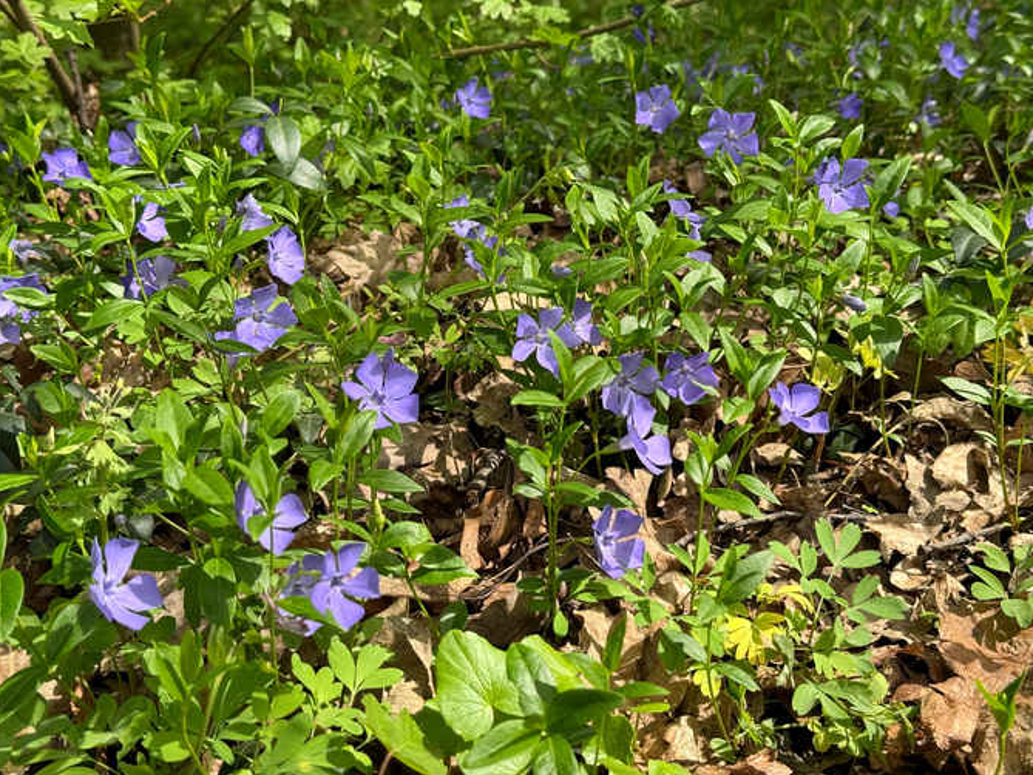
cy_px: 383
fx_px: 1463
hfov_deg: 38.9
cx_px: 523
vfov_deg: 29.7
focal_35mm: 49
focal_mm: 6.76
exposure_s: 1/802
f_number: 1.78
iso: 64
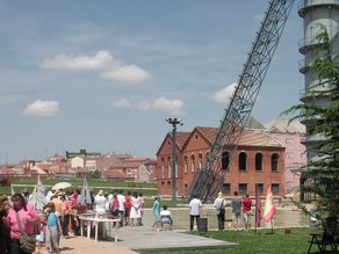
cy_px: 172
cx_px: 188
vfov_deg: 27.8
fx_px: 509
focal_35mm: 52
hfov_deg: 36.8
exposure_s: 1/250
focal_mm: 6.3
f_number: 6.6
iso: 50
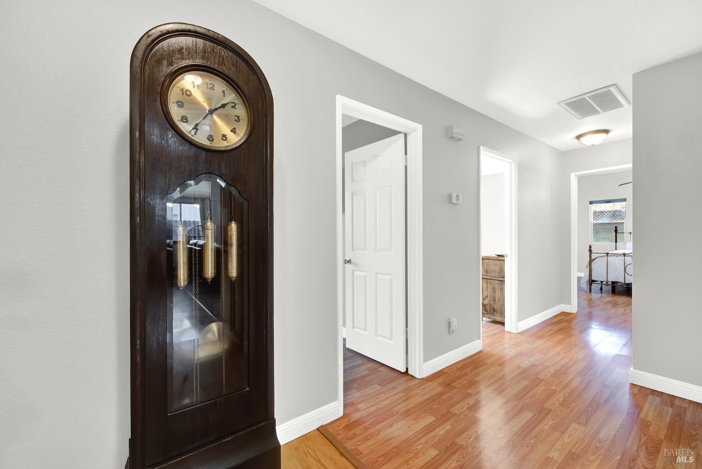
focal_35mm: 14
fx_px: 273
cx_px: 351
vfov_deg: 81.3
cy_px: 234
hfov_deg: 104.2
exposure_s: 1/3
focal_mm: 14
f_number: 14
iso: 100
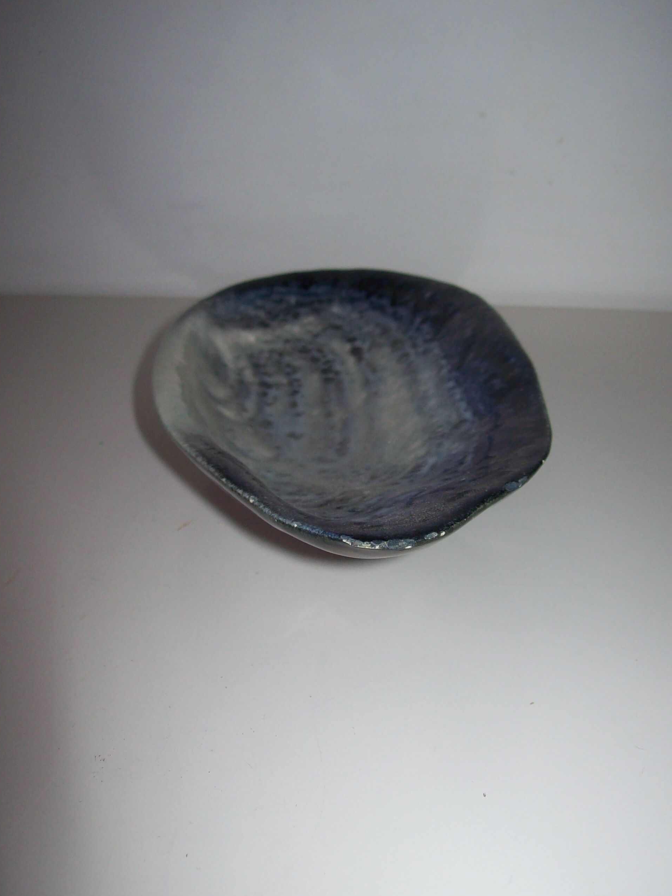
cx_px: 357
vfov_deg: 46.8
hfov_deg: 36.0
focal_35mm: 40
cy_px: 447
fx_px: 1035
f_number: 2.7
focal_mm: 6
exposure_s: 1/64
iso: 80
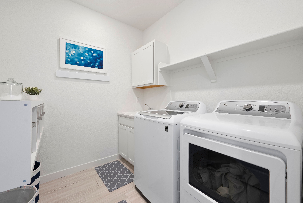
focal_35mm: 15
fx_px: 126
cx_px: 152
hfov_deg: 100.4
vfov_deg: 77.4
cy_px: 102
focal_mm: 15
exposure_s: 1/5
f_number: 9
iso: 500
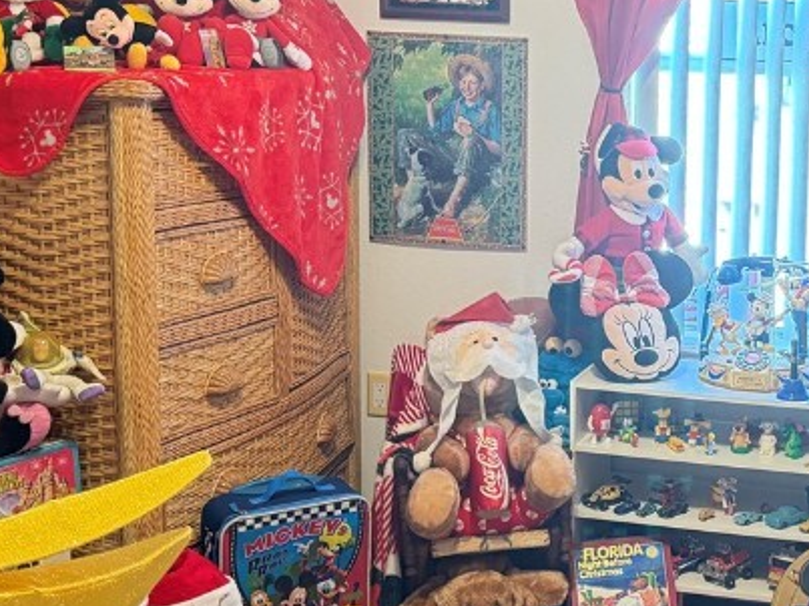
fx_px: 1425
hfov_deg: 30.6
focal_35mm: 61
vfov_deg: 24.0
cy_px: 249
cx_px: 693
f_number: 1.78
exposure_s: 1/60
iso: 500
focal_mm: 6.76
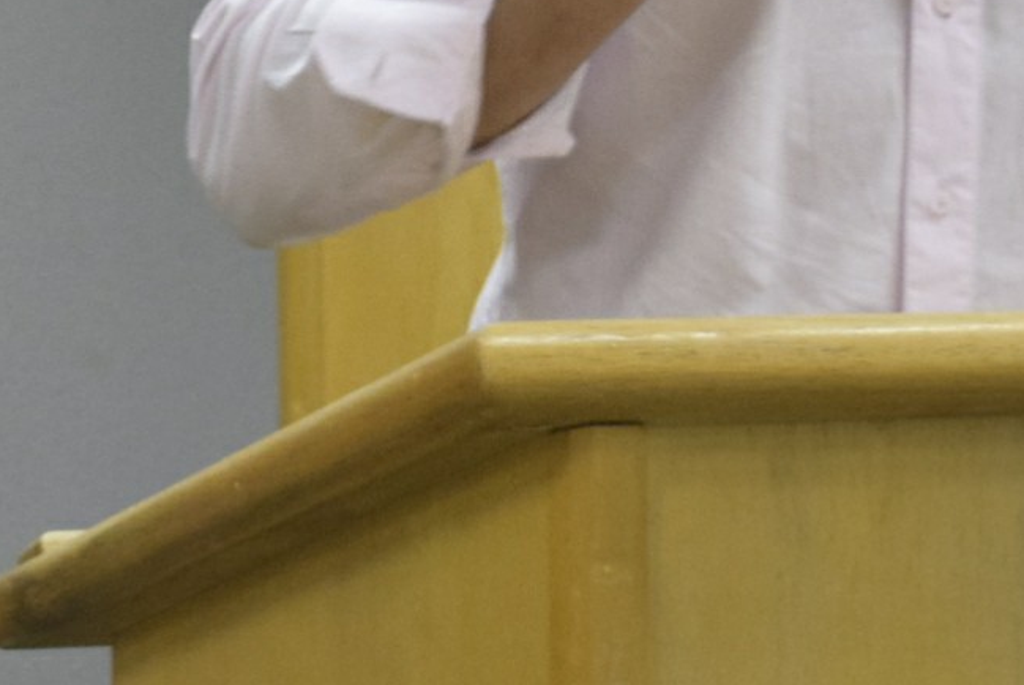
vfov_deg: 5.5
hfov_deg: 8.2
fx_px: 7089
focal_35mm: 249
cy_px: 117
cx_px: -192
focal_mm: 36
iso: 1600
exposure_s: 1/160
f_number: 4.8
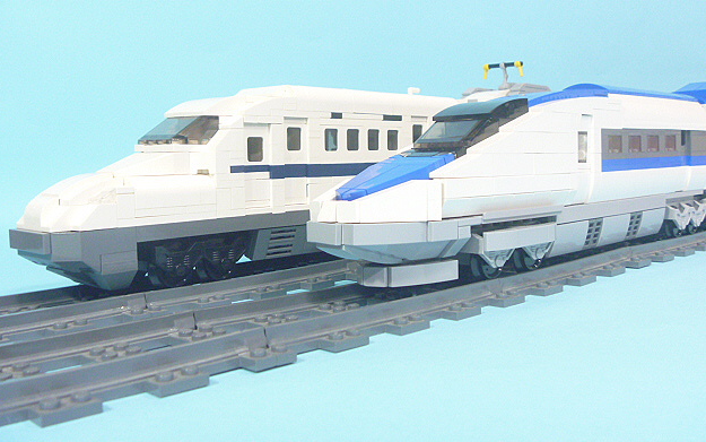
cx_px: 354
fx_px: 731
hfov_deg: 51.5
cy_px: 190
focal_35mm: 38
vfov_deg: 33.6
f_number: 3.5
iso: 400
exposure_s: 1/13
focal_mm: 6.3
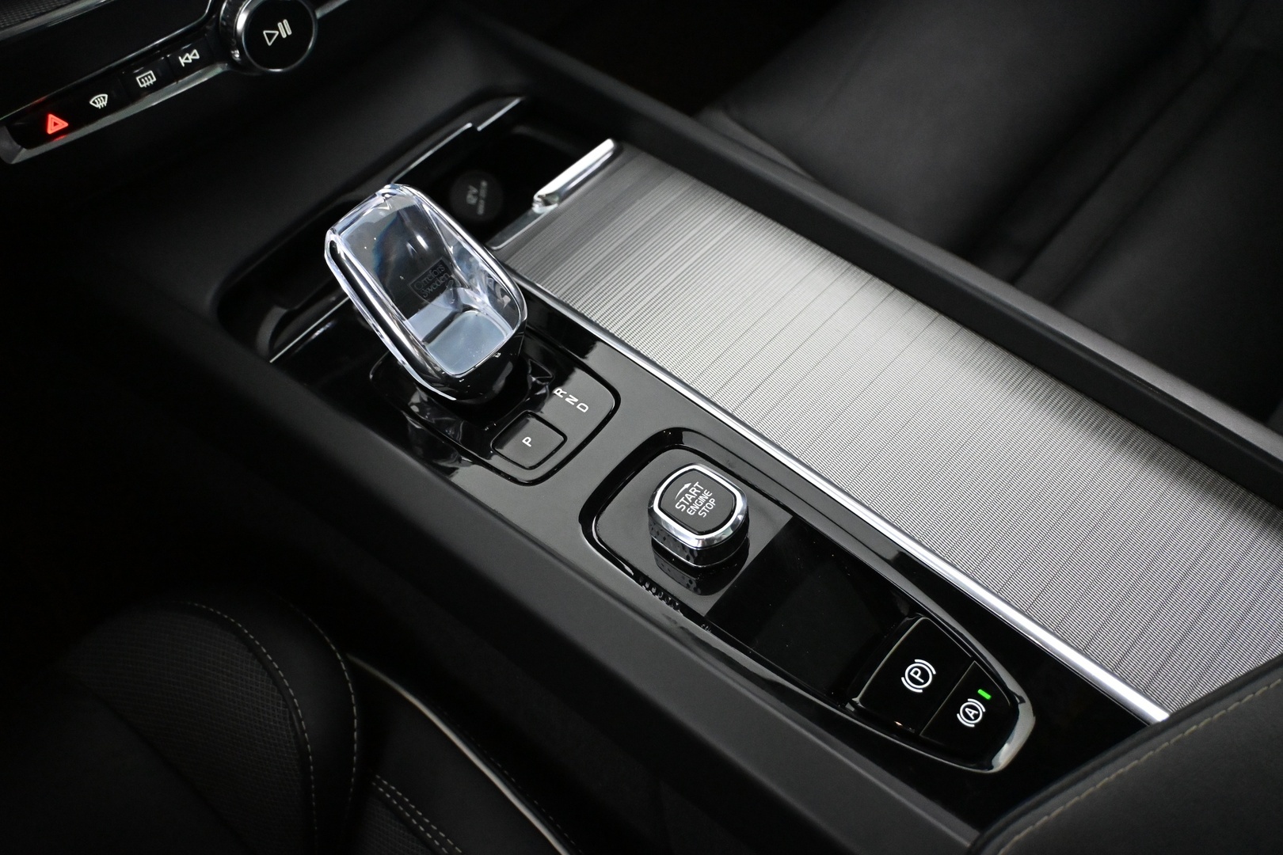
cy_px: 428
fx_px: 1176
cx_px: 642
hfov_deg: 57.2
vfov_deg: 40.0
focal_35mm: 33
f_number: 4
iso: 6400
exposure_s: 1/60
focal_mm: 22
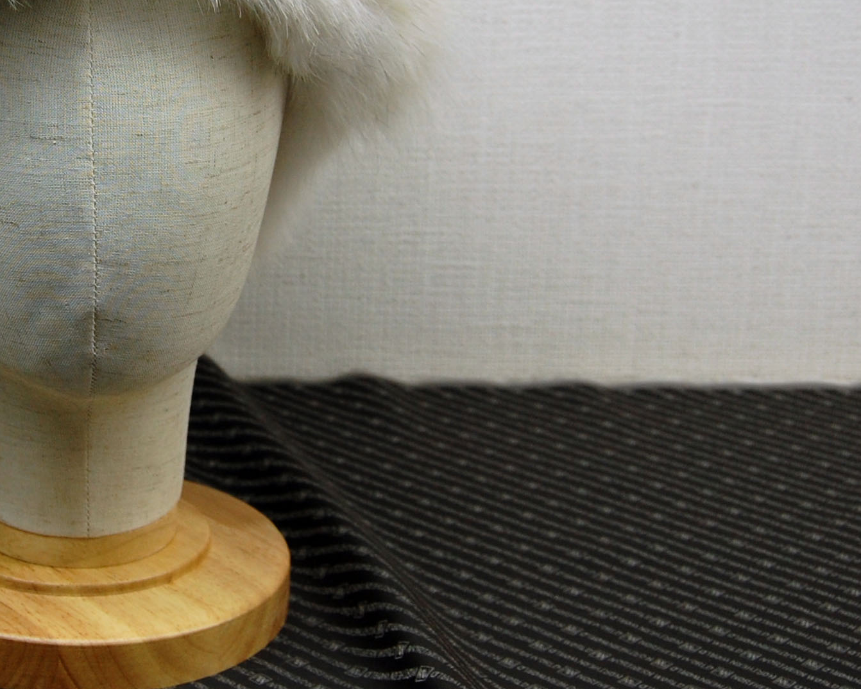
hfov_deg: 22.7
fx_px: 2089
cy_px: 215
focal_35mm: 82
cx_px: 71
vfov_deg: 18.6
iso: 320
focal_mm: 26
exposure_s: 1/125
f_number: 5.6
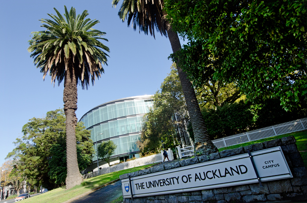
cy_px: 102
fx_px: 179
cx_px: 154
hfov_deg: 81.3
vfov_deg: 59.3
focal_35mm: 21
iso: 200
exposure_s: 1/200
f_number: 7.1
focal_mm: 14
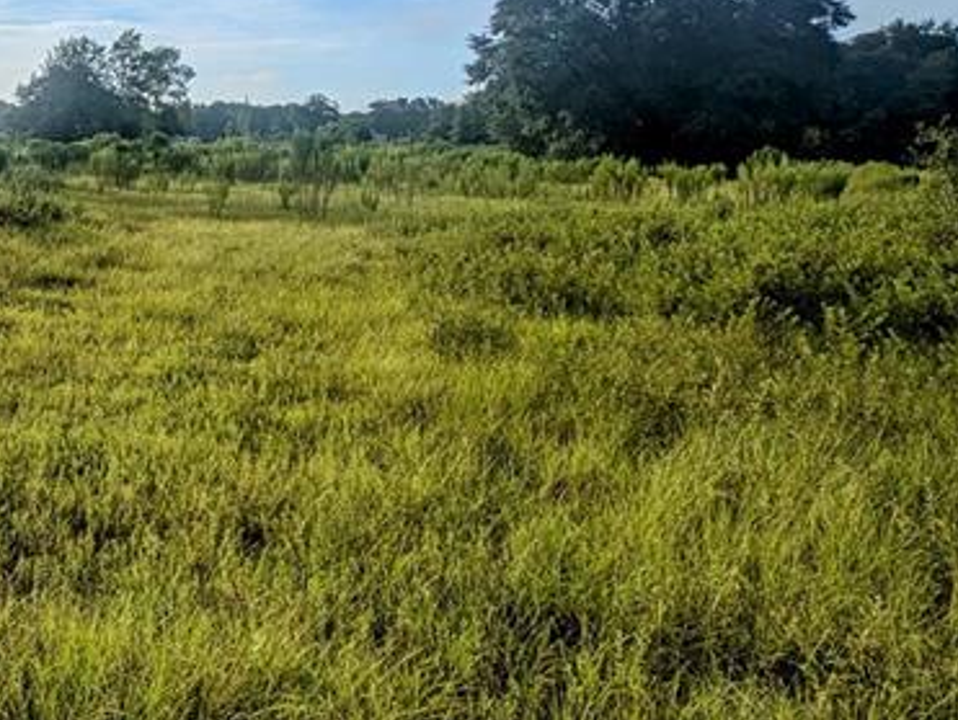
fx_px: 914
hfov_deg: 46.5
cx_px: 5
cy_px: 108
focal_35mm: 33
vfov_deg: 40.6
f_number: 1.95
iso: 41
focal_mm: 2.23
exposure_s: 1/4484
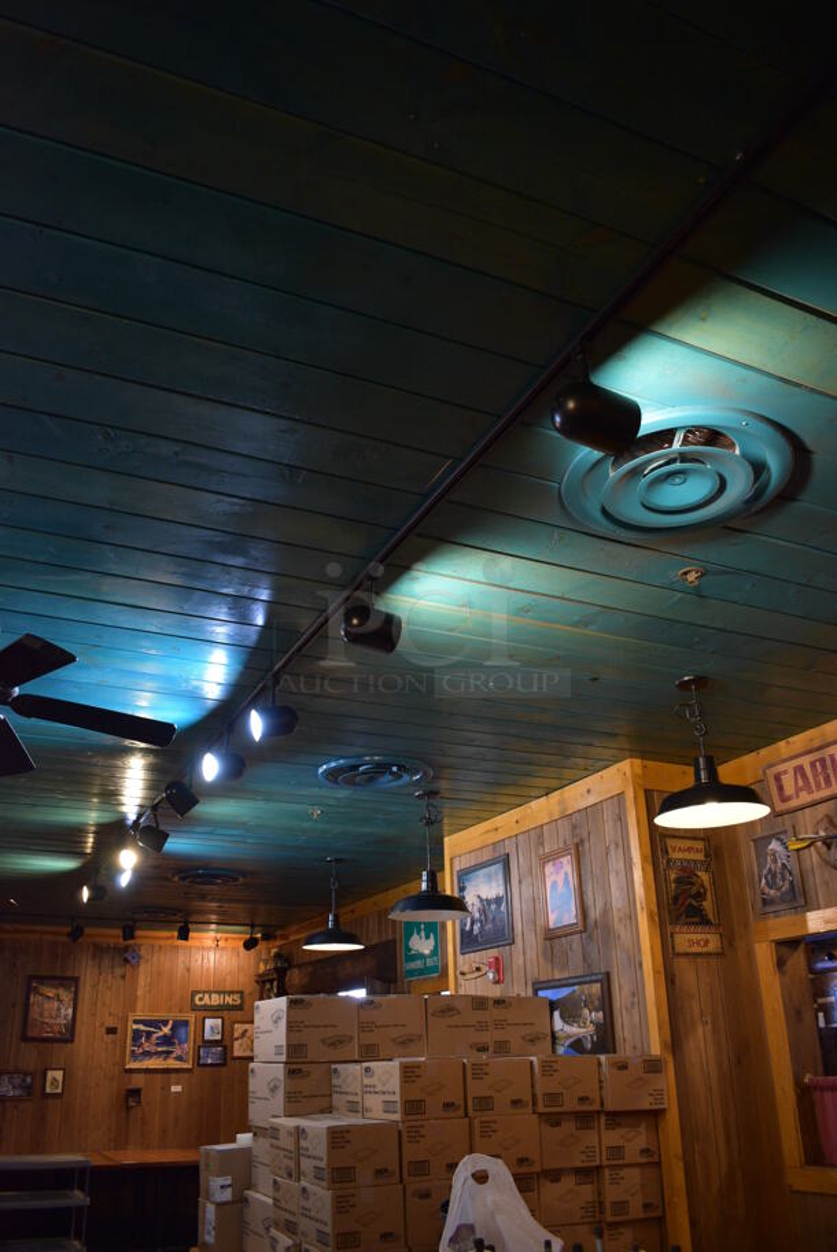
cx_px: 418
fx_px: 940
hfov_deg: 48.0
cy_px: 626
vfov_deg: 67.3
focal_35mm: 27
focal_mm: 18
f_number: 3.5
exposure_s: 1/30
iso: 1000
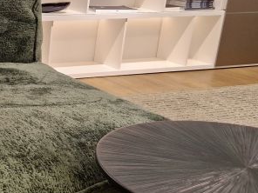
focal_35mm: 70
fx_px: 522
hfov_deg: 25.3
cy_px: 115
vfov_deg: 21.0
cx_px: -44
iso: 160
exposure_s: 1/100
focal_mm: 5.4
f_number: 1.8
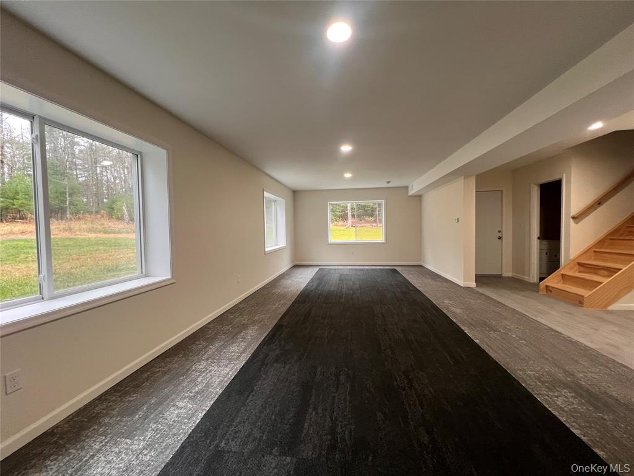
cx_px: 317
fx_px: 238
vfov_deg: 89.9
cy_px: 238
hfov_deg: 106.2
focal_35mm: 13
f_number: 1.8
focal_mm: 1.57
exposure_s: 1/60
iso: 160
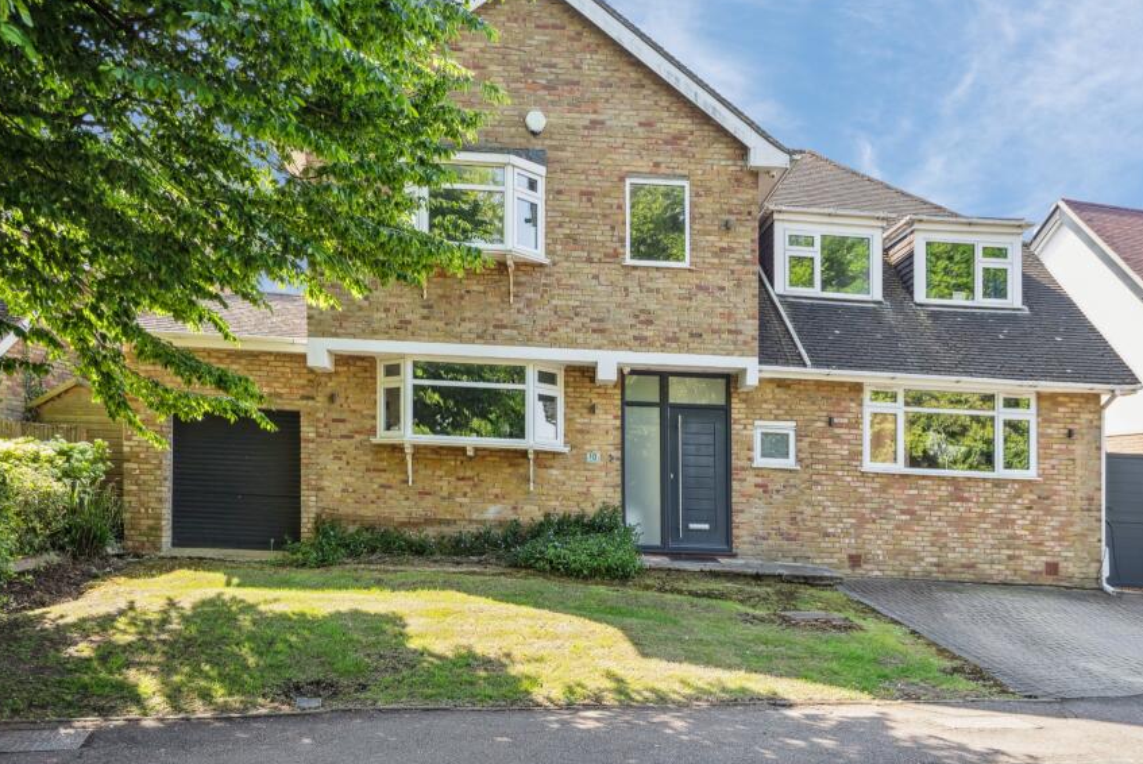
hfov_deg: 63.6
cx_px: 591
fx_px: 921
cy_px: 362
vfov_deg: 45.0
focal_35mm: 29
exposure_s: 1/500
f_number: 5
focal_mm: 24
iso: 640
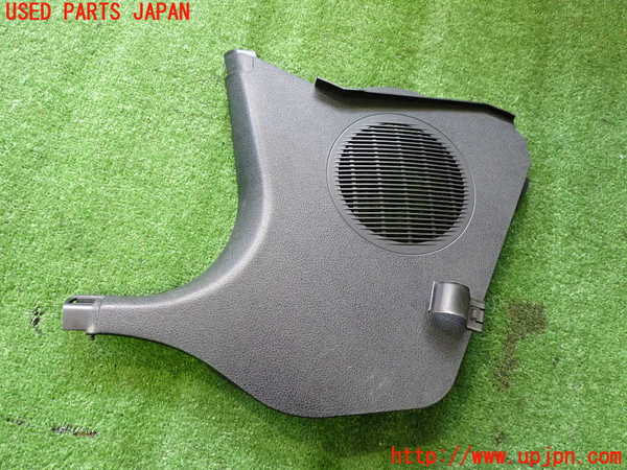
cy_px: 235
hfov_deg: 60.0
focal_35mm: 30
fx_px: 543
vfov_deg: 46.8
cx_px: 314
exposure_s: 1/60
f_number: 2.3
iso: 640
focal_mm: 5.4
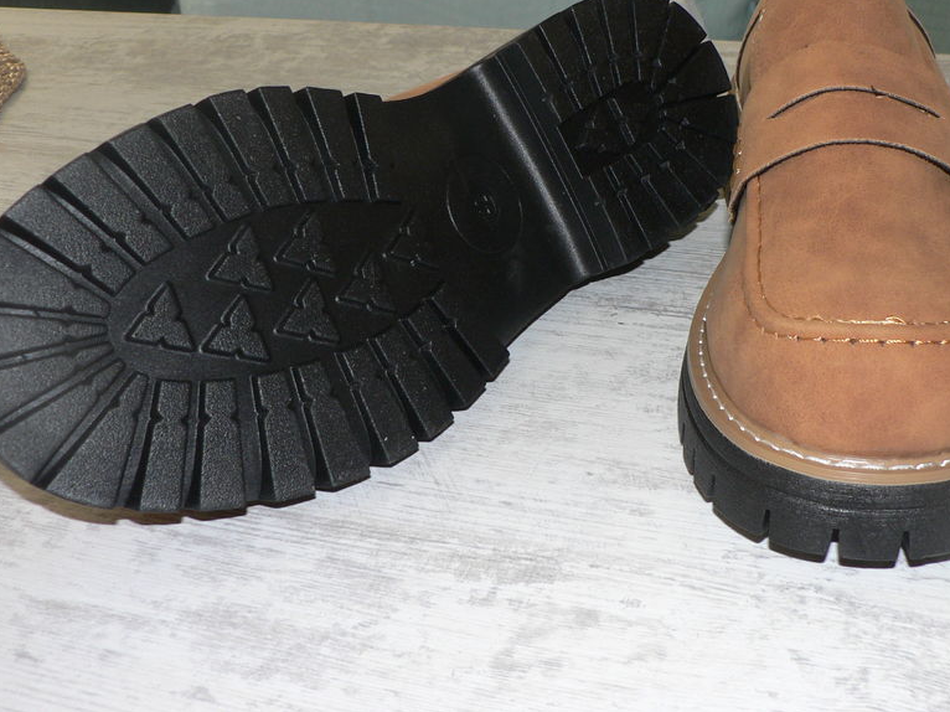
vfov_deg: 30.7
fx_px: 1289
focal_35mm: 47
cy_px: 251
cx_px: 553
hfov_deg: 40.3
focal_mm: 6
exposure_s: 1/60
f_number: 2.8
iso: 100
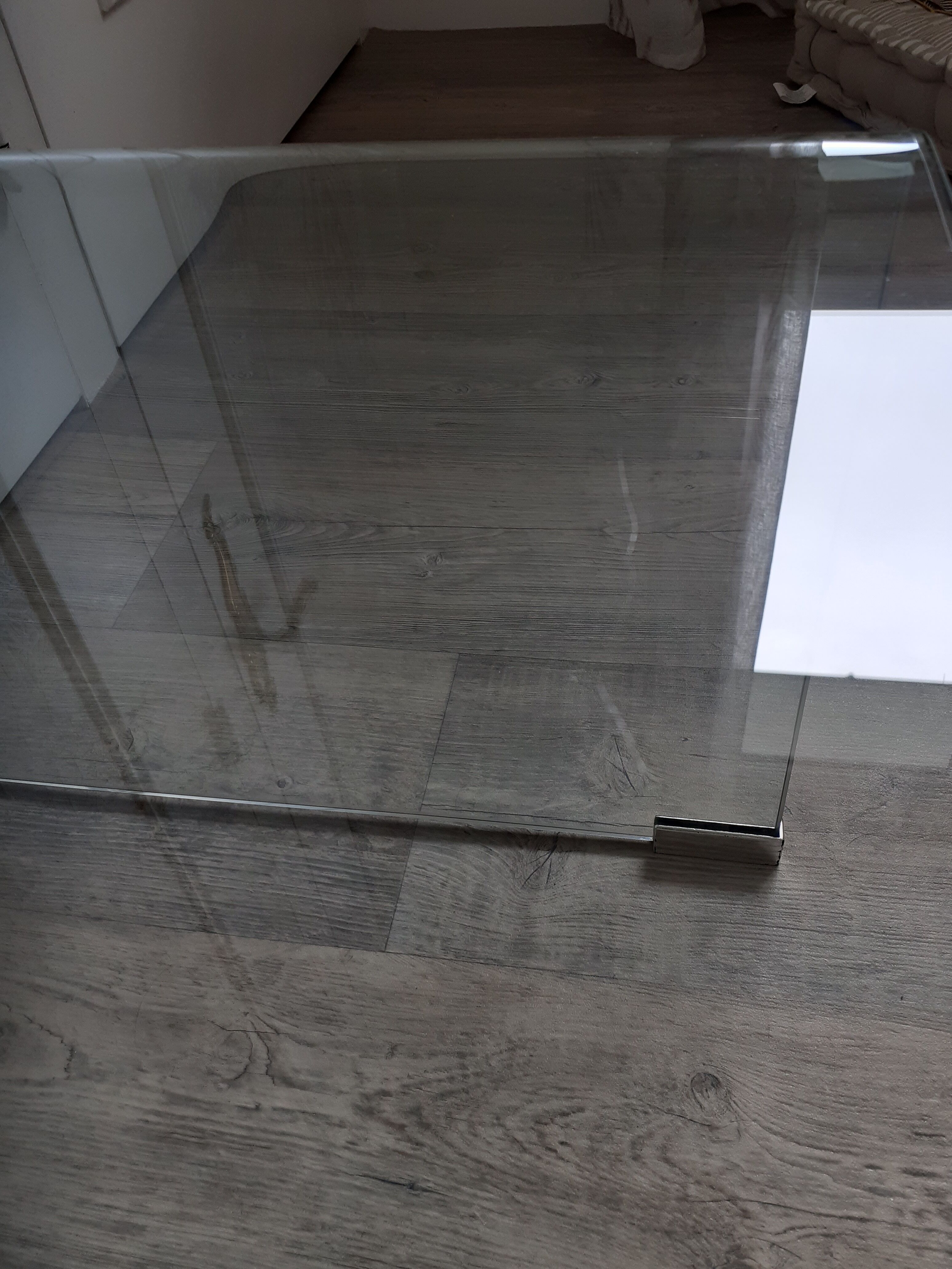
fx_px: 990
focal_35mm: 27
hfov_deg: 51.4
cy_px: 634
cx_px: 476
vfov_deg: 65.3
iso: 50
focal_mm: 3.6
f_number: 1.9
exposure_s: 1/100
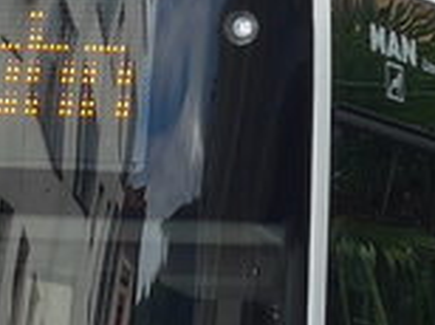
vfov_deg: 3.6
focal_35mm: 406
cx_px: 218
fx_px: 5094
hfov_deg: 4.9
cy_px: 356
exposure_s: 1/320
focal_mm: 10.7
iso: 80
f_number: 3.3
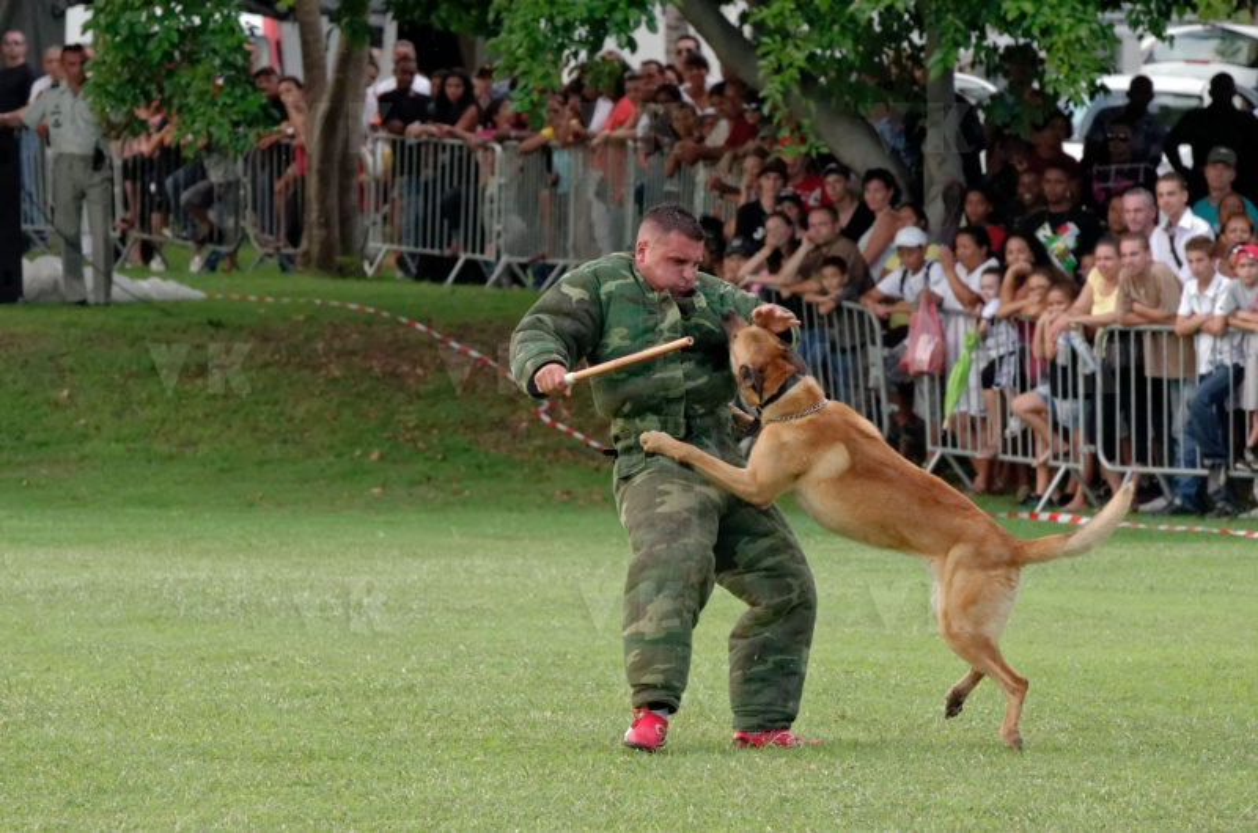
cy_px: 416
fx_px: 9678
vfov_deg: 4.9
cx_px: 629
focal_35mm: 278
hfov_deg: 7.4
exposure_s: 1/800
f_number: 8
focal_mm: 185
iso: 1000
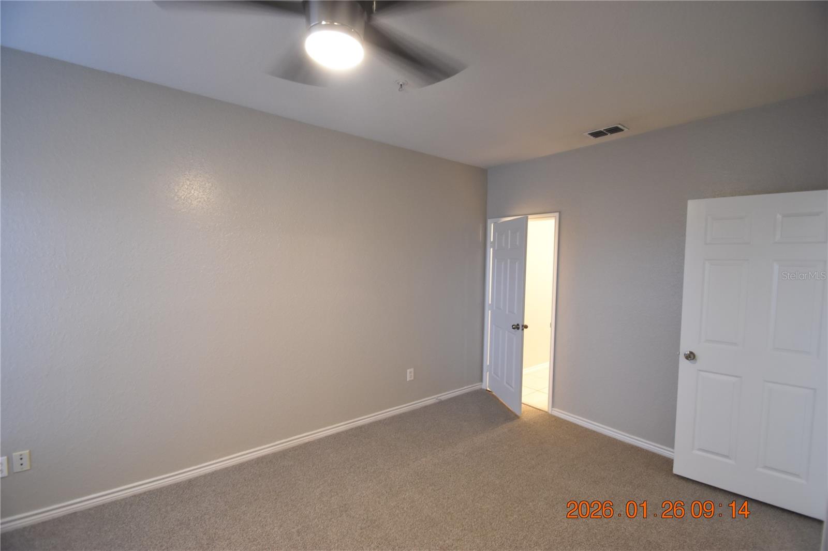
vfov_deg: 77.3
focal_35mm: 15
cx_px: 414
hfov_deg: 100.4
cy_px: 276
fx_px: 345
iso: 800
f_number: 3.5
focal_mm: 10
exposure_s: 1/30
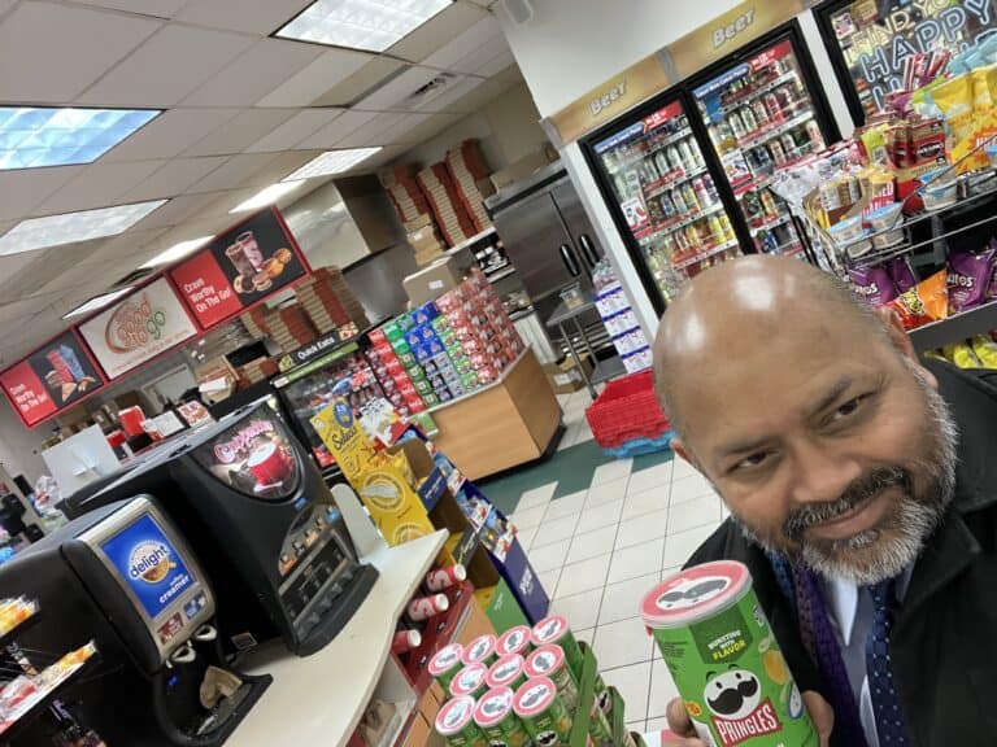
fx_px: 662
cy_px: 374
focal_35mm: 23
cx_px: 498
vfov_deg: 58.9
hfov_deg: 73.9
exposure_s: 1/60
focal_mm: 2.71
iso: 320
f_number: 2.2
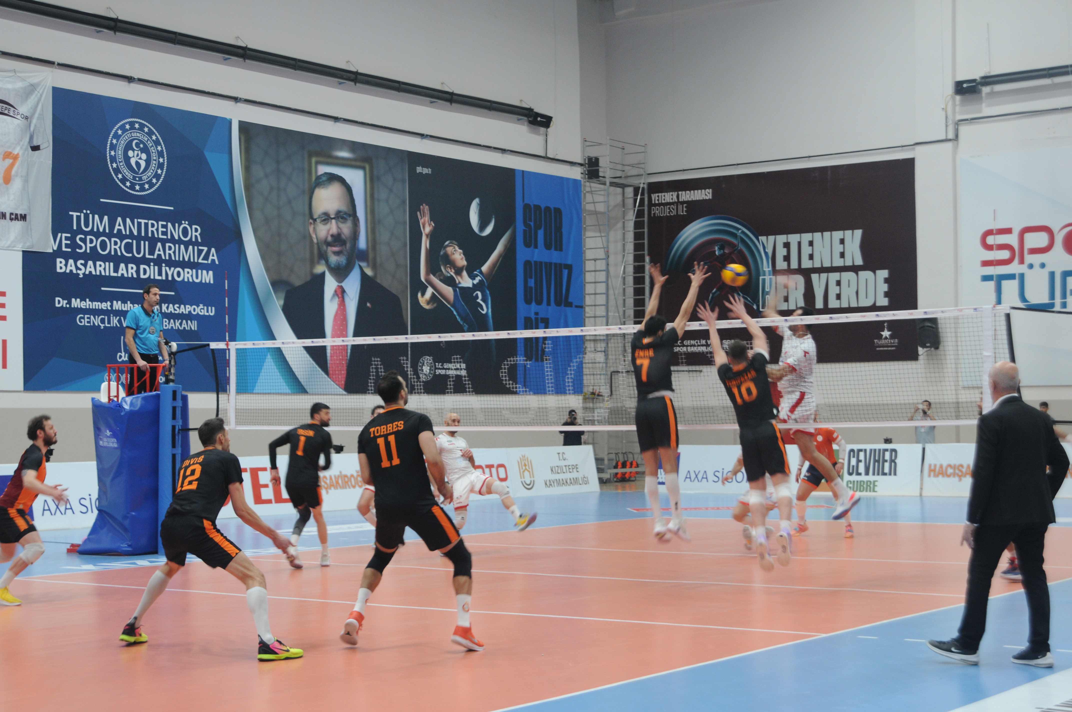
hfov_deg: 35.1
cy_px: 356
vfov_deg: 23.7
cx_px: 536
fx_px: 1695
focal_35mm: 57
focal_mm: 38
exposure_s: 1/60
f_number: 4
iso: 500
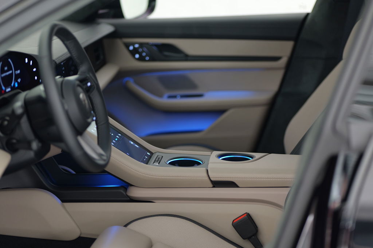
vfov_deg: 16.1
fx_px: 880
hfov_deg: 23.9
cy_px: 124
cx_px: 186
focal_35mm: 85
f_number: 1.8
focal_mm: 85
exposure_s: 1
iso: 640
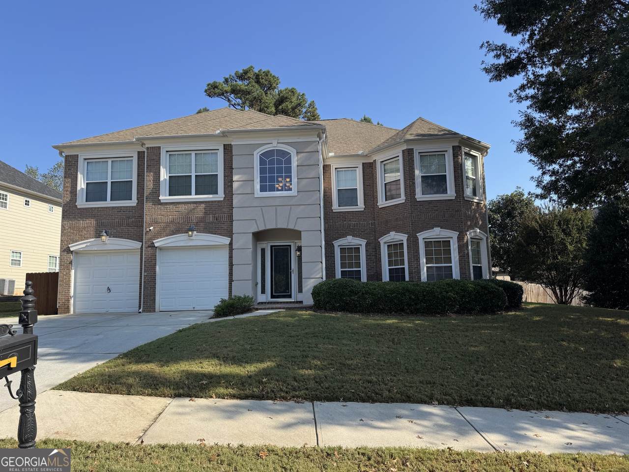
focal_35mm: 24
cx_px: 314
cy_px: 236
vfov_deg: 56.8
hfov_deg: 71.6
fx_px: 436
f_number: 1.78
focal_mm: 6.76
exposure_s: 1/2710
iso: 80
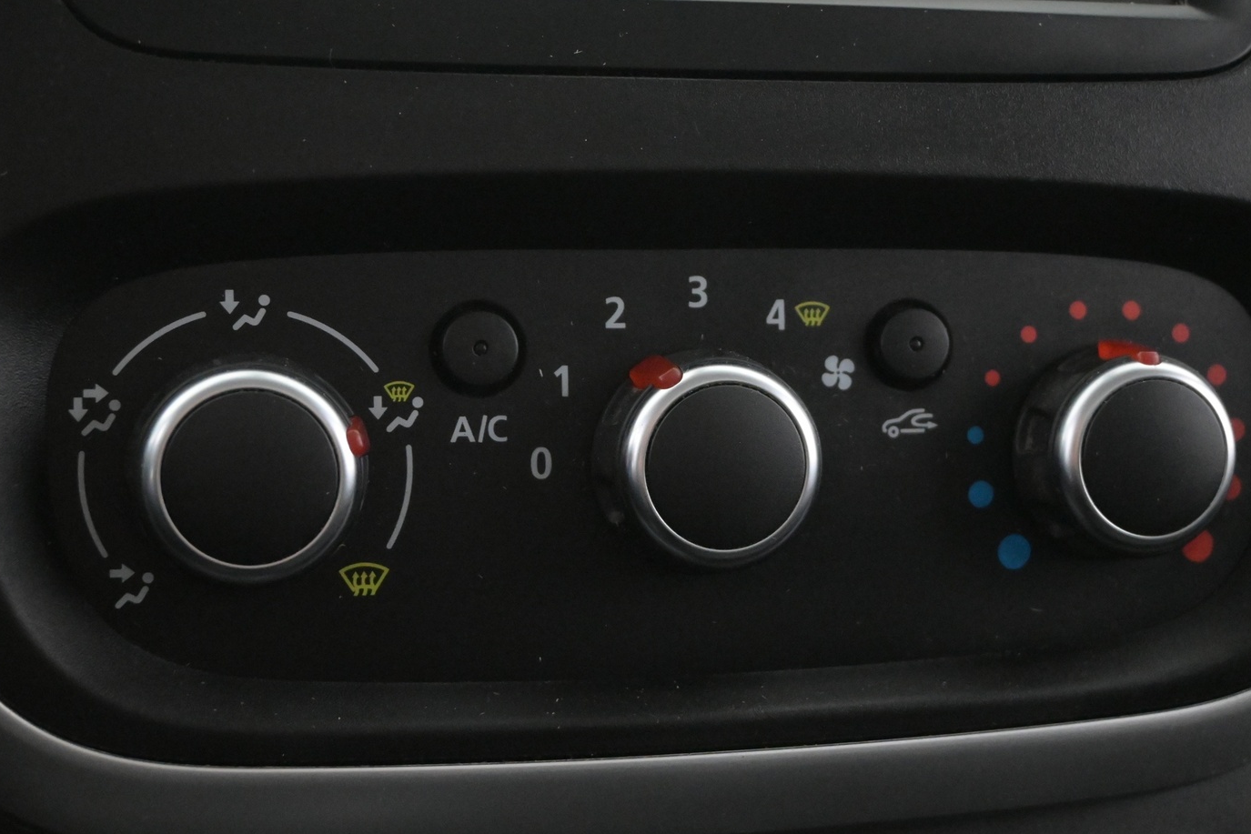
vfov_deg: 25.5
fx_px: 1842
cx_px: 625
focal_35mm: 53
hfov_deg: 37.5
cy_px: 417
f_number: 4.8
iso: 7200
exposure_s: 1/50
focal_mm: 30
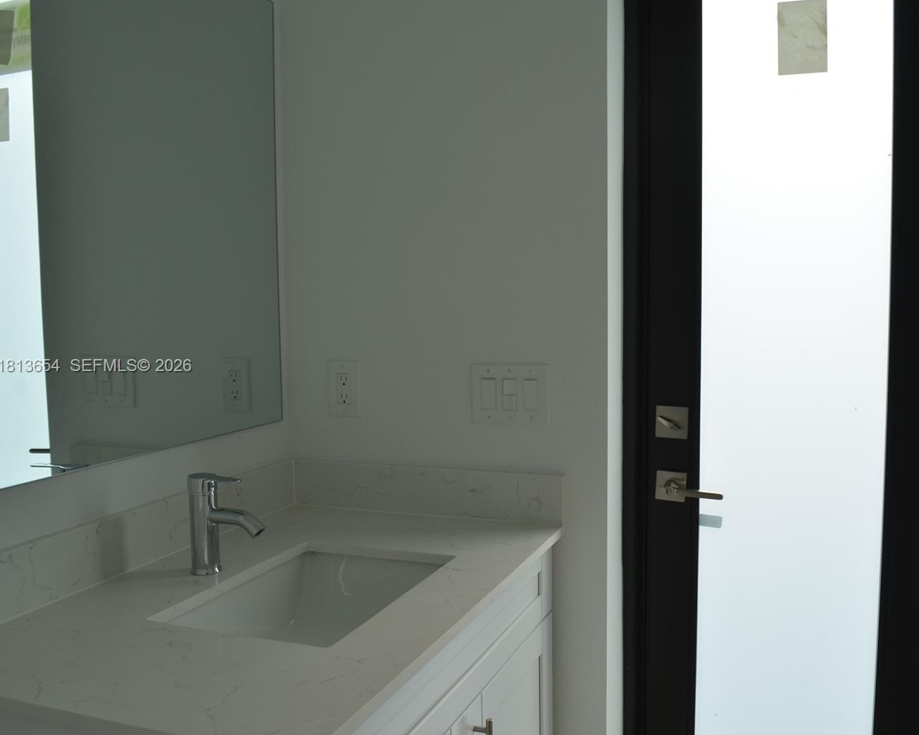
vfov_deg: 47.1
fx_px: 843
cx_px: 536
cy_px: 367
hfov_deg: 56.9
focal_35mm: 31
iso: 100
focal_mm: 18
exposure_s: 1/250
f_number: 8
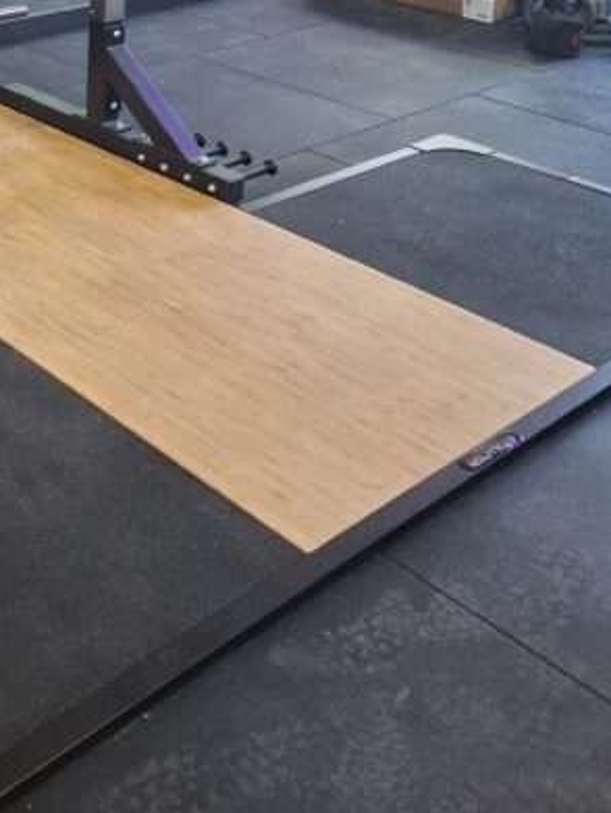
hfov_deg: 29.2
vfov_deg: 37.8
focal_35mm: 47
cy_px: 83
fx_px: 1104
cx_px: 23
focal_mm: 5.54
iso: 250
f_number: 1.8
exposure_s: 1/50
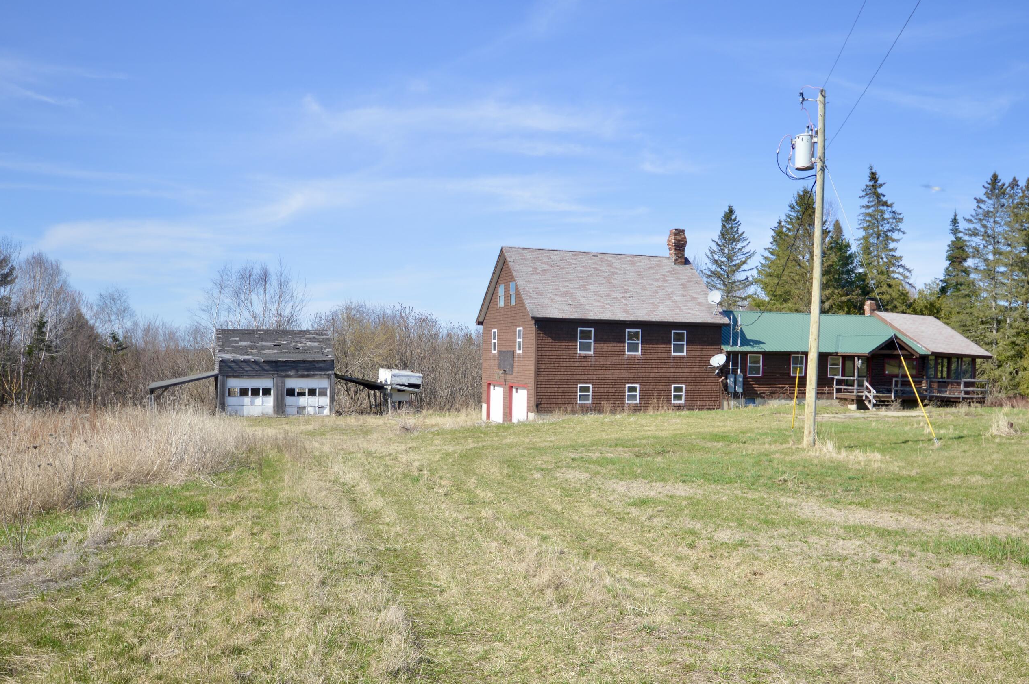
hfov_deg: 58.7
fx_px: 914
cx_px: 563
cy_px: 364
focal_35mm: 32
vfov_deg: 41.0
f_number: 7.1
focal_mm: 18
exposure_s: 1/200
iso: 100
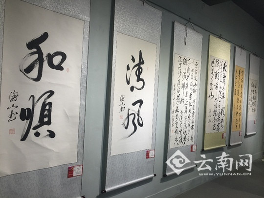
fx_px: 221
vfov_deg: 48.2
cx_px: 132
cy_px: 99
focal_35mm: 29
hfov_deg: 61.7
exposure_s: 1/100
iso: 32
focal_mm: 4.15
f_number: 2.2
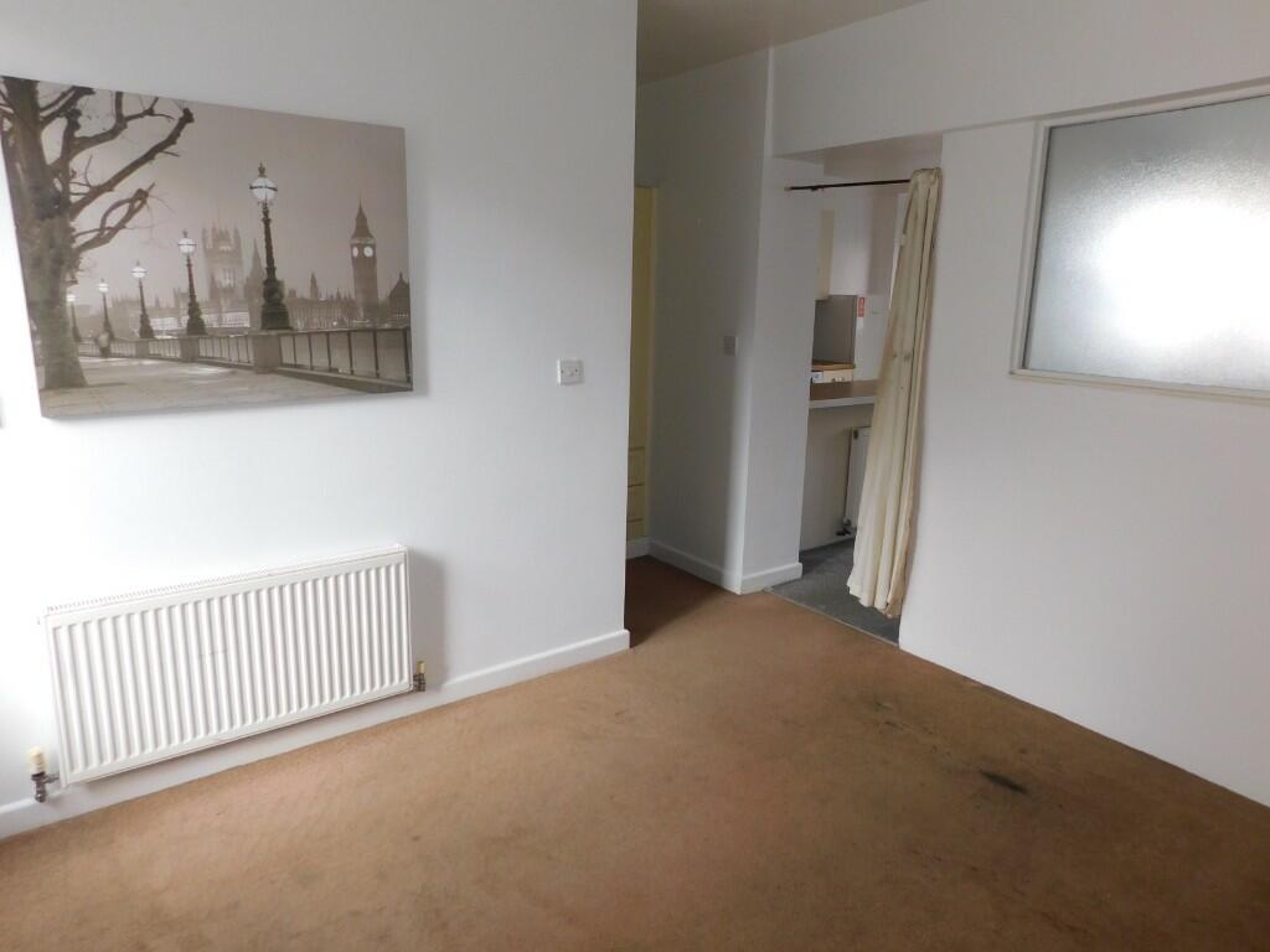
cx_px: 635
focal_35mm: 23
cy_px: 476
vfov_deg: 58.9
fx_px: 844
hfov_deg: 73.9
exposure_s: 1/50
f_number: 3
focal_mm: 4
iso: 125
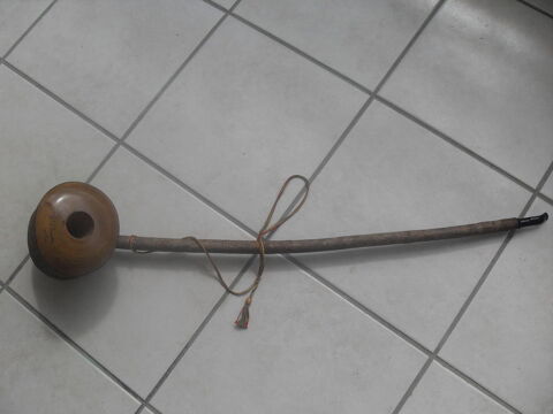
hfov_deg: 50.1
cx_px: 276
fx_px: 591
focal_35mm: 37
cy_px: 207
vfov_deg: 38.7
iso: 80
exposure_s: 1/180
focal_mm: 6.3
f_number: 8.9
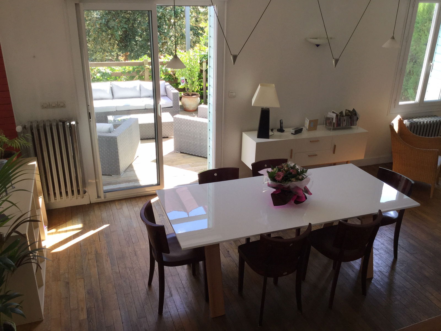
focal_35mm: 31
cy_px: 166
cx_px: 220
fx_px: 395
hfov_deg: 58.4
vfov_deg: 45.4
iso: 32
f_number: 2.4
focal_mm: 3.3
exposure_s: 1/100
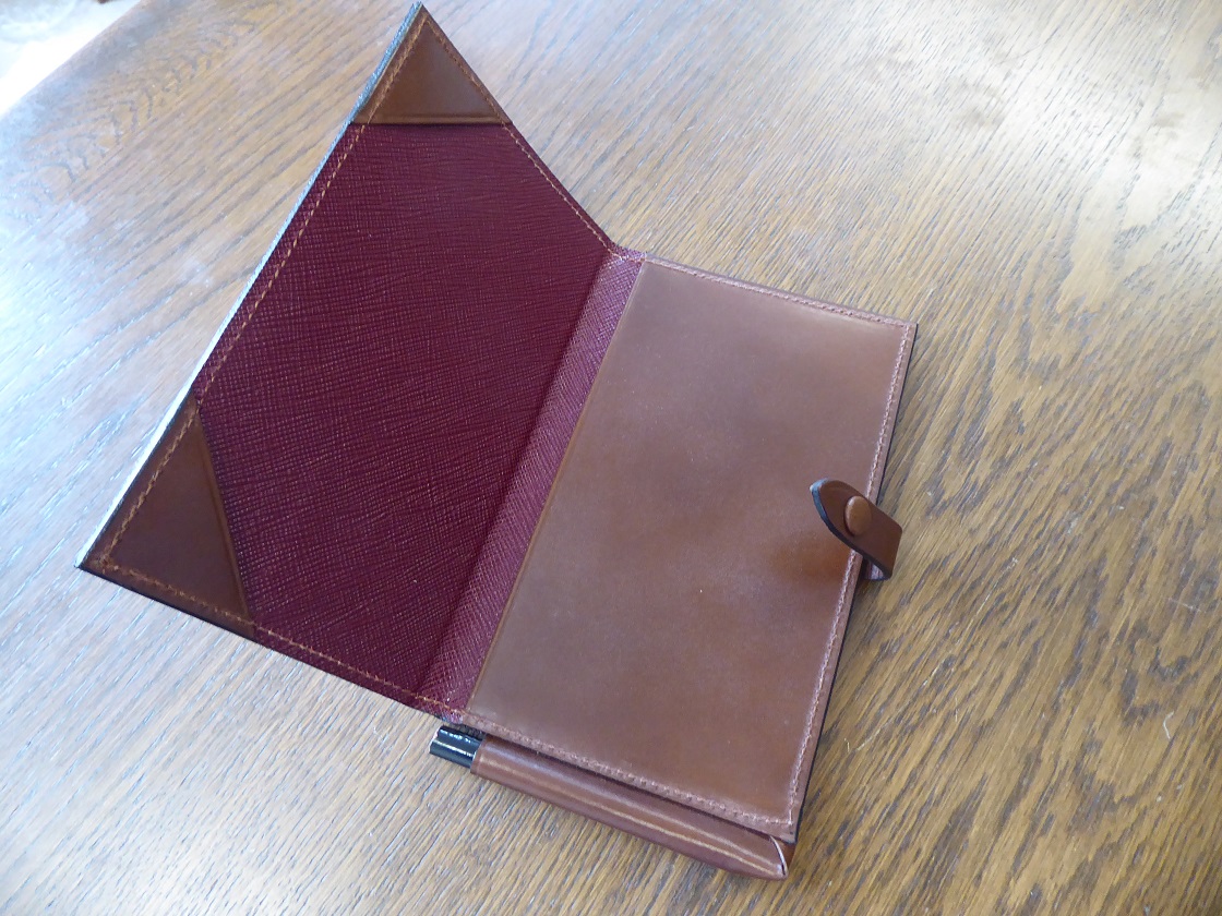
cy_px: 458
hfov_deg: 69.4
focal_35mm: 25
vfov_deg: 54.9
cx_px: 611
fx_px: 883
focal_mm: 4.3
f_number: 3.3
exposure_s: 1/20
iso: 400
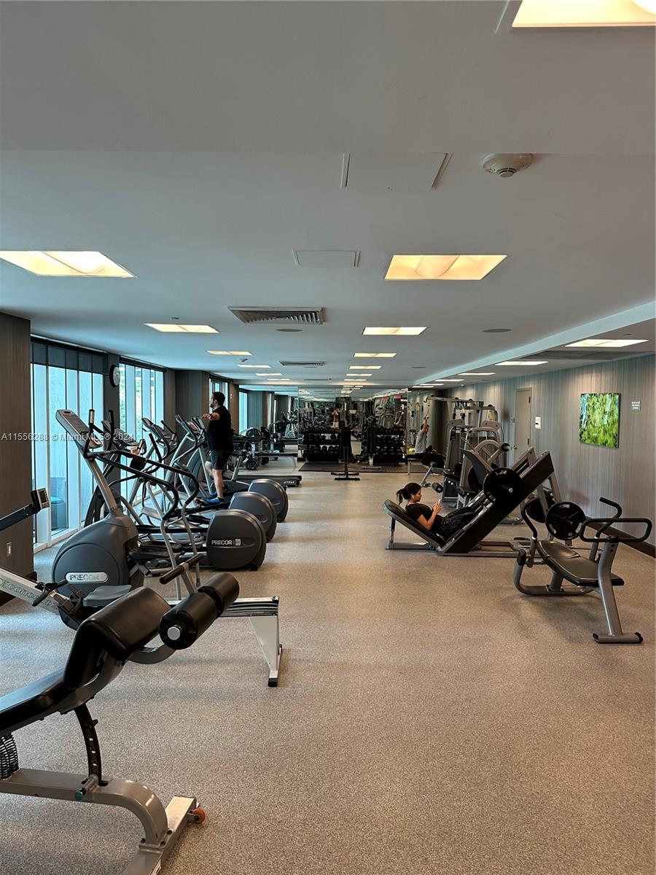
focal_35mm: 24
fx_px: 606
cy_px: 438
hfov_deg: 56.8
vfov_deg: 71.6
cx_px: 328
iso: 160
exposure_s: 1/60
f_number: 1.78
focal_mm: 6.86
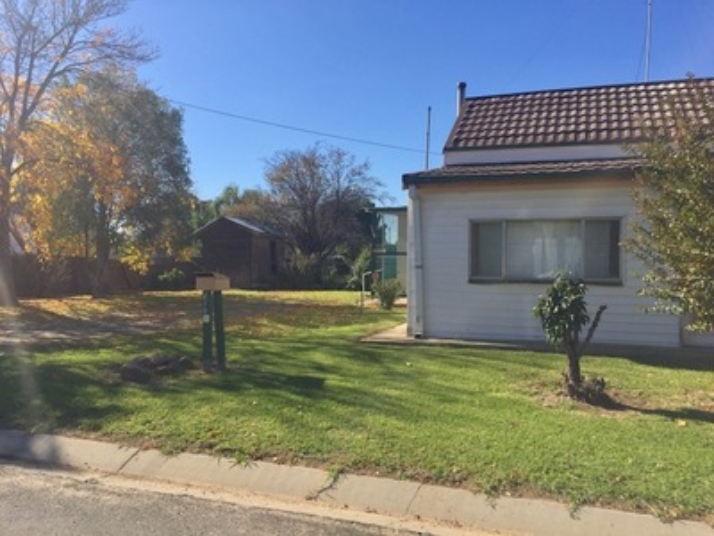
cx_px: 357
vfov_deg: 48.2
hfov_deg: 61.7
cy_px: 268
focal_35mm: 29
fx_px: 598
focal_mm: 4.15
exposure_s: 1/2475
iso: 32
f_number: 2.2
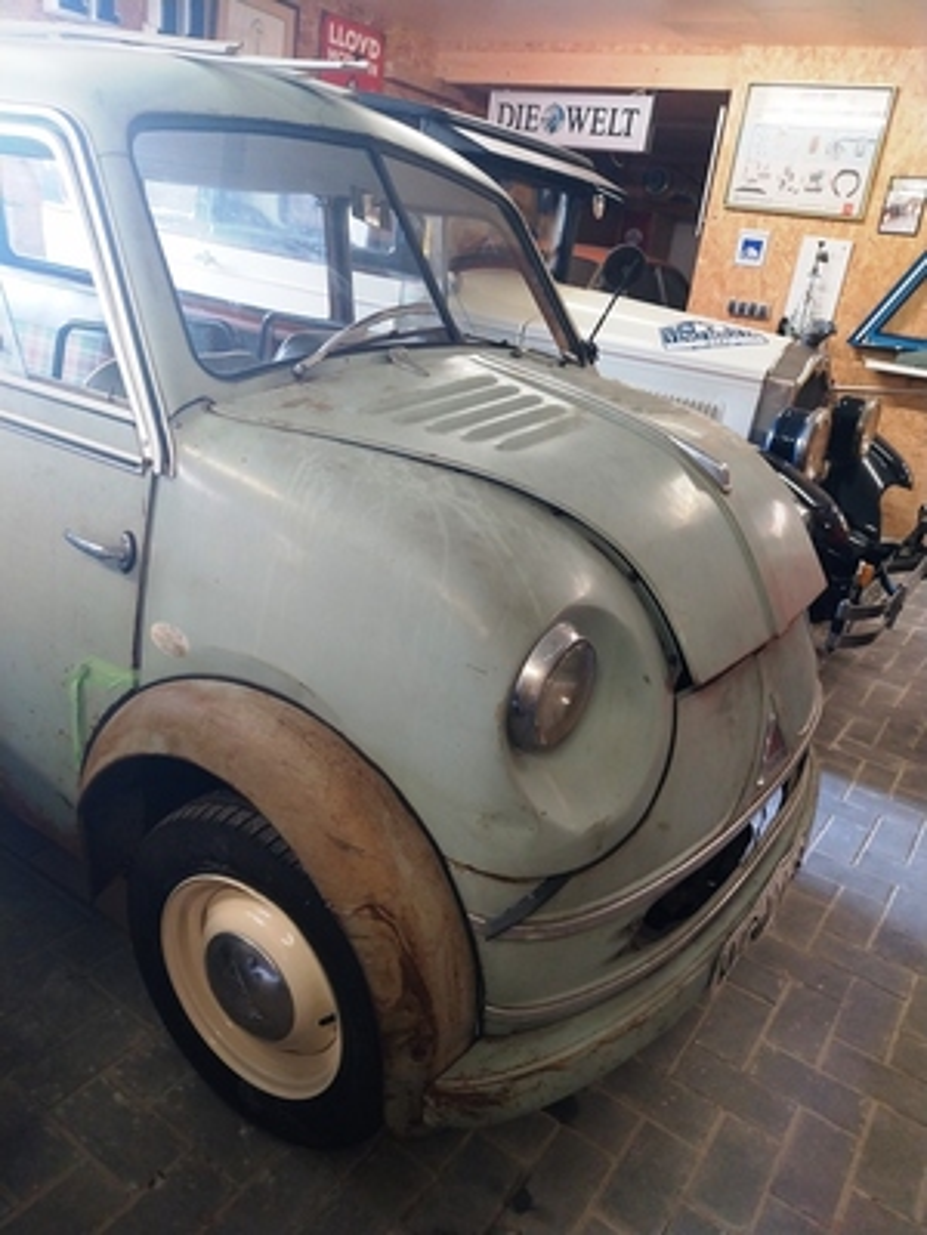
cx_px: 464
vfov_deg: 67.3
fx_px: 928
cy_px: 618
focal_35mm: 26
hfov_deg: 53.1
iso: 320
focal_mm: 4
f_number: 1.8
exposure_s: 1/33.3
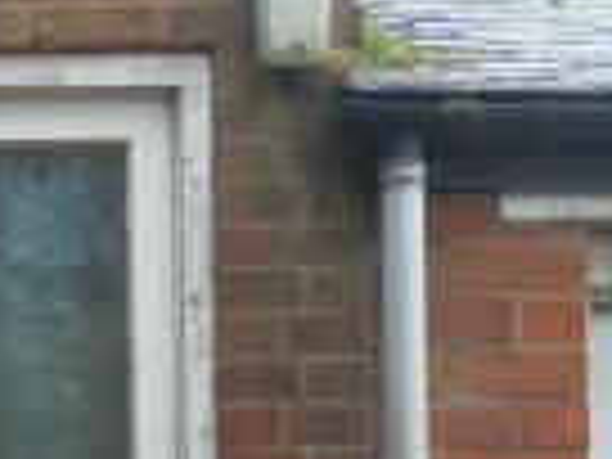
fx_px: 2122
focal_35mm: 120
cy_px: 529
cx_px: 142
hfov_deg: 16.3
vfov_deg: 12.1
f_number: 3.2
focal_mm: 4.9
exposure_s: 1/100
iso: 80
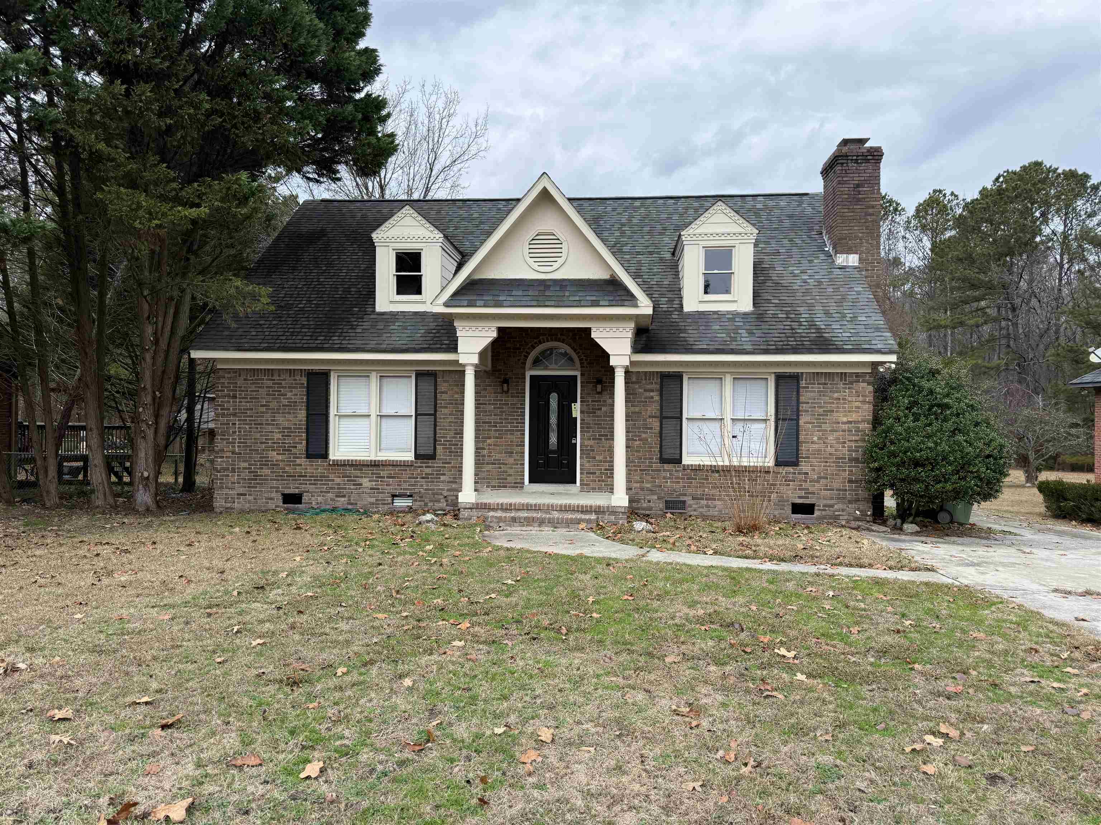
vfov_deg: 56.8
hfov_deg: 71.6
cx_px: 550
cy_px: 412
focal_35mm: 24
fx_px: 763
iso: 100
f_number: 1.78
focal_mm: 6.76
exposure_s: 1/2000
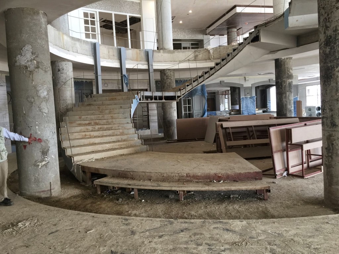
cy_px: 127
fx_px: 284
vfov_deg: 48.2
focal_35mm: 29
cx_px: 170
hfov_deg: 61.7
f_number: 2.2
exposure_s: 1/30
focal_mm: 4.15
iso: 40
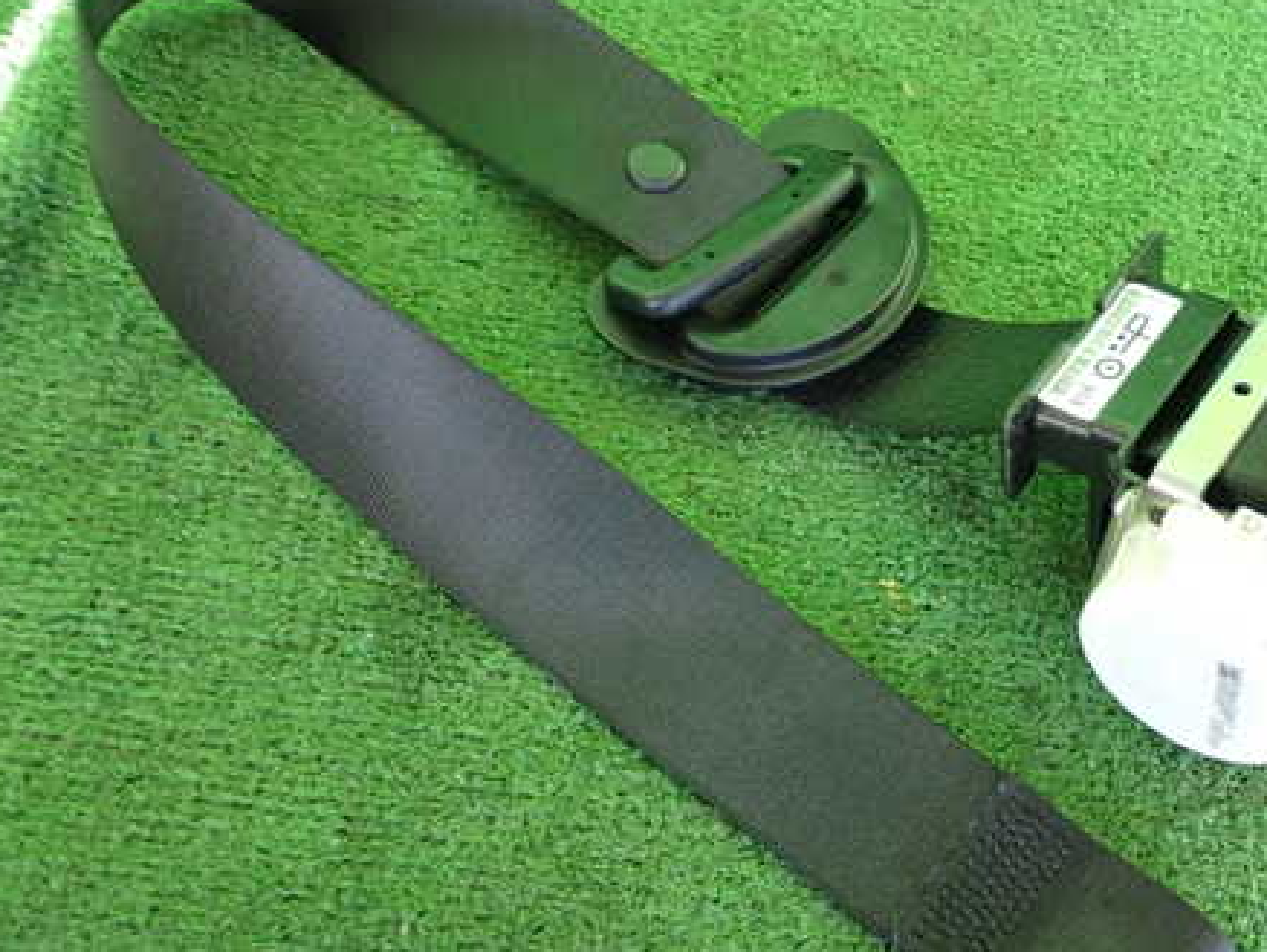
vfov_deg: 28.1
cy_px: 498
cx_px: 842
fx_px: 1904
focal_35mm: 52
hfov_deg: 36.4
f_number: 2.7
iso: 400
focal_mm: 6.83
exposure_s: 1/125
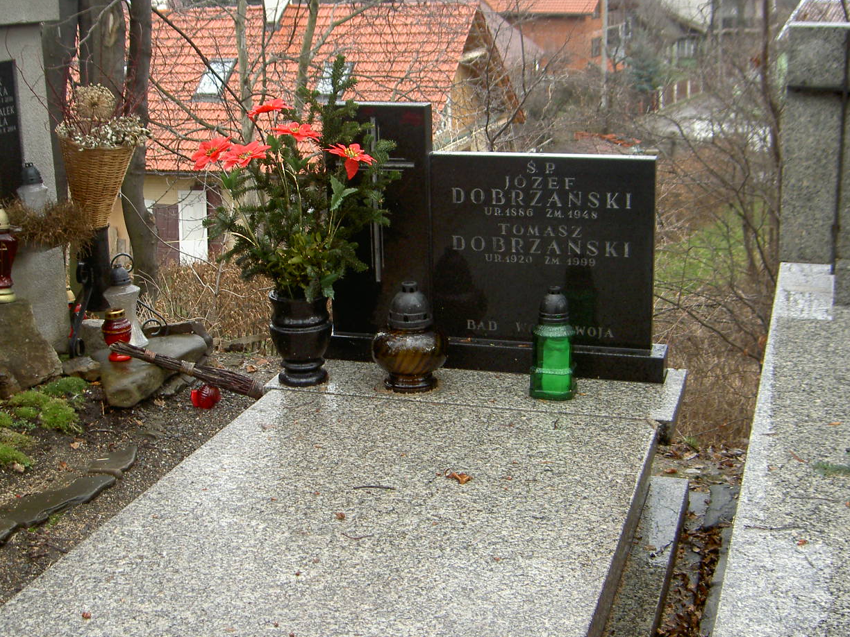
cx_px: 377
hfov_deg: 37.4
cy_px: 336
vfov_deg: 28.6
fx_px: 1252
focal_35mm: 51
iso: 100
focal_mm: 8
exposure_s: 1/60
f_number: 2.8
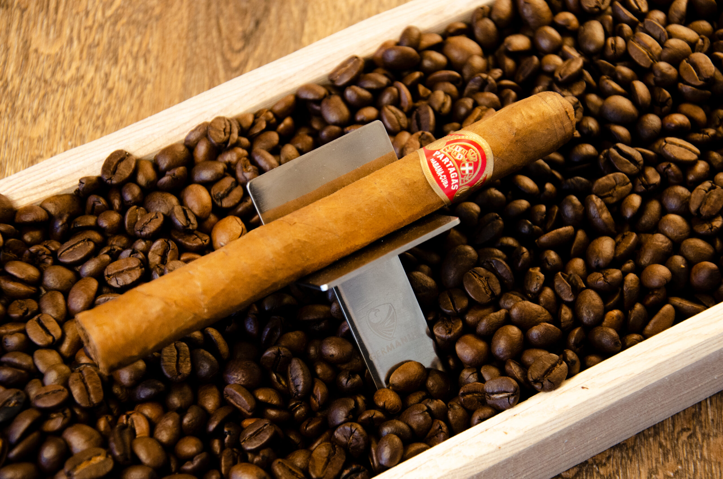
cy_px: 240
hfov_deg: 19.5
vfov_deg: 13.0
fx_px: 2105
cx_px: 362
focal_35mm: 105
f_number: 5.3
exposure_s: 1/20
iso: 800
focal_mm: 70
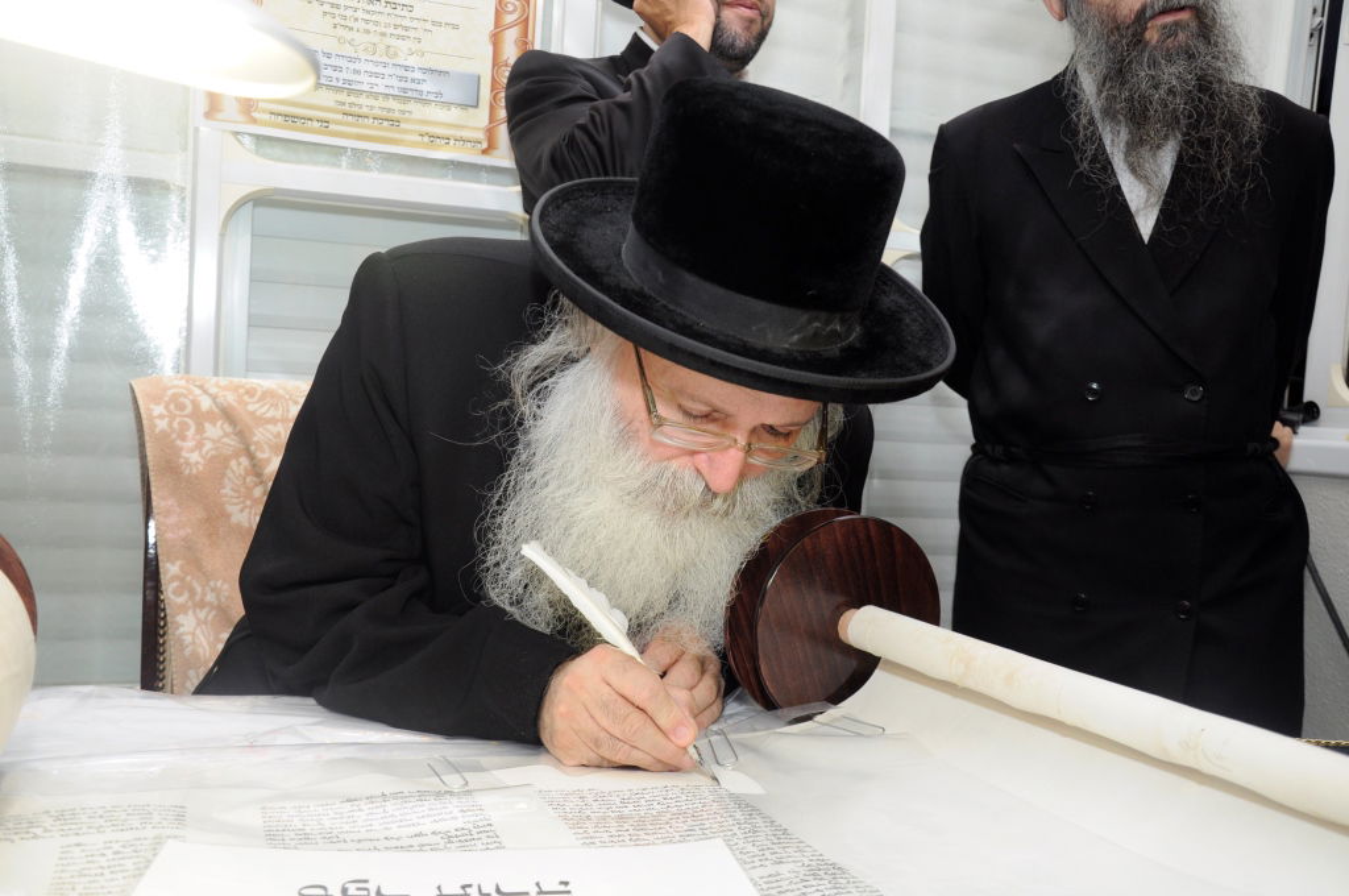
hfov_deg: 57.3
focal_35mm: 33
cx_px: 674
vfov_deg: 39.9
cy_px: 448
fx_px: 1235
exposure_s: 1/100
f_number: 5.6
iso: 640
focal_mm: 22
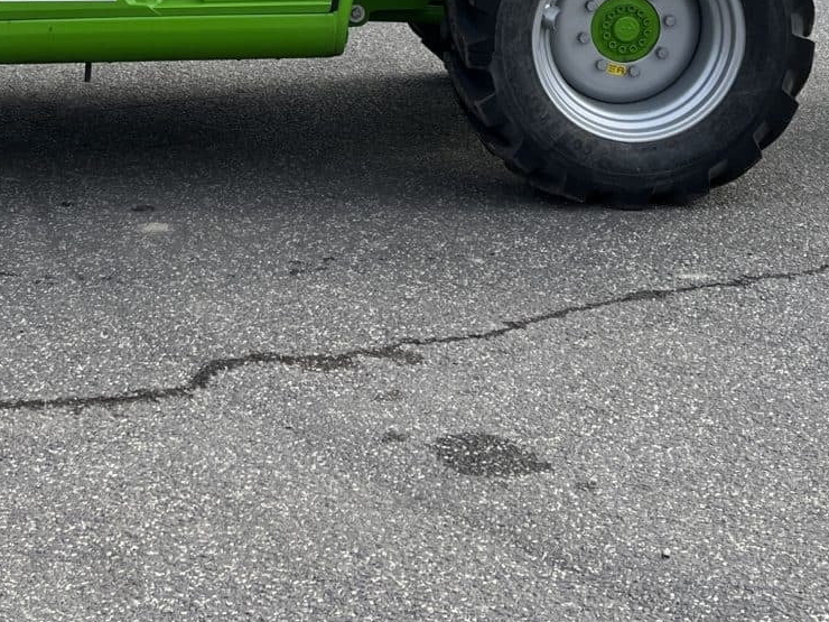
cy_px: -47
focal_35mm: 72
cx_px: 280
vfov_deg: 19.6
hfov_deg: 26.9
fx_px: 1724
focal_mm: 5.1
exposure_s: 1/1862
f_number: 1.6
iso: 50
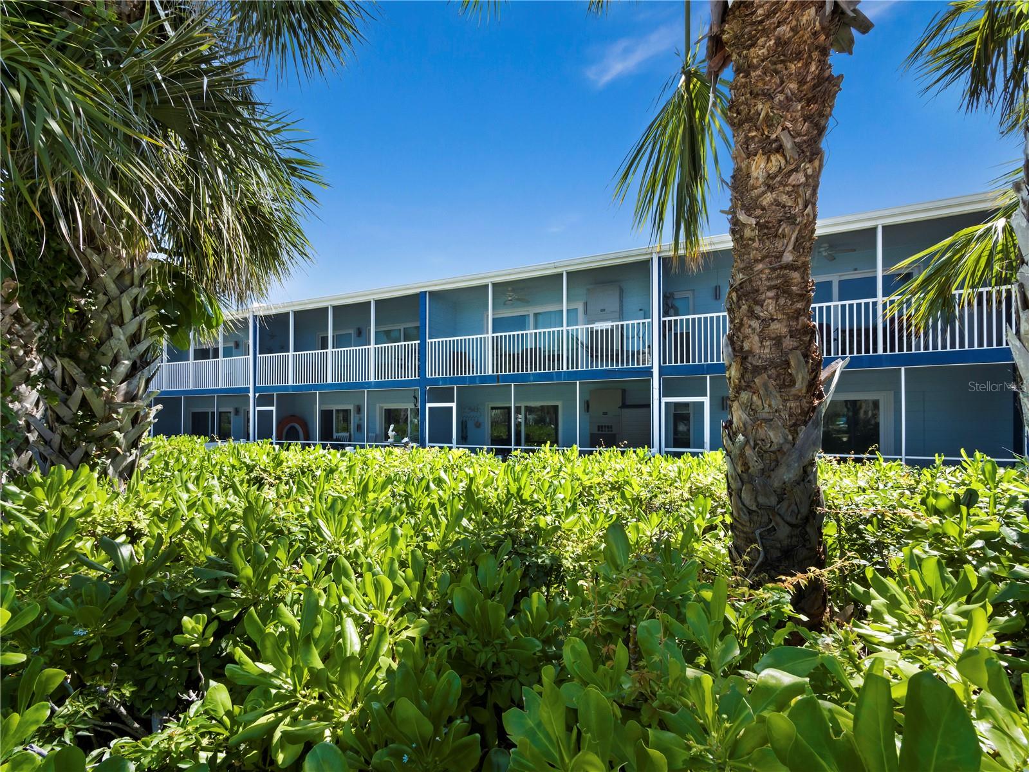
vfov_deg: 85.7
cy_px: 386
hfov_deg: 102.1
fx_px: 416
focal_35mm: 14
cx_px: 514
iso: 400
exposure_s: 1/125
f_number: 11
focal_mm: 7
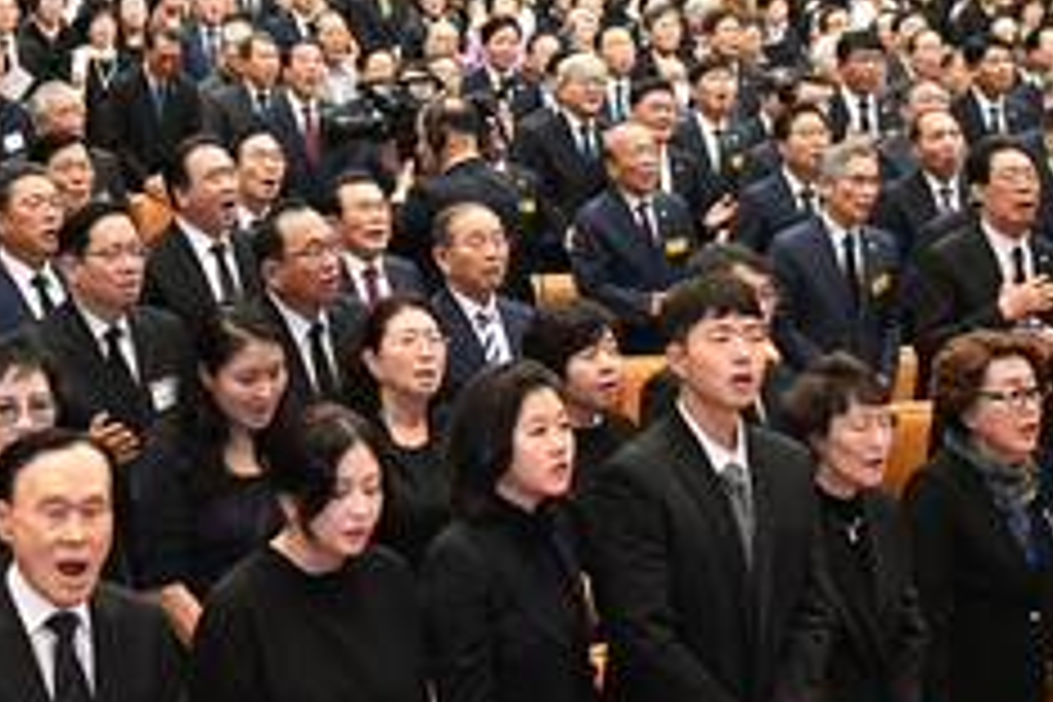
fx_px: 2436
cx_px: 288
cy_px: 212
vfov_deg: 16.3
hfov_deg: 24.2
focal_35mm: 83
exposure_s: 1/200
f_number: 5.6
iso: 4000
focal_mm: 32.5
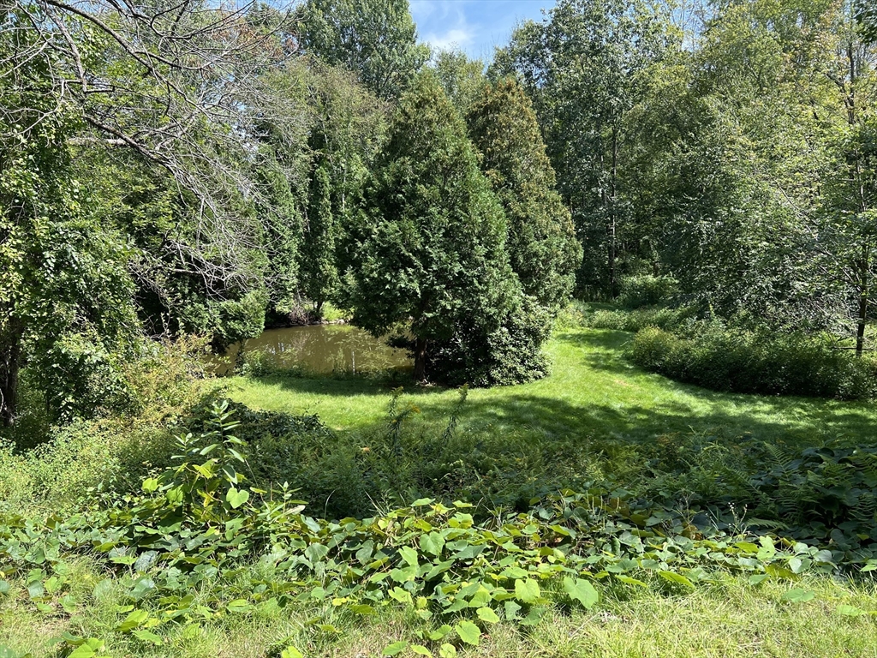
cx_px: 438
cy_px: 329
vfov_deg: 53.1
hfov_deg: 67.3
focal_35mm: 26
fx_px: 659
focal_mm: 5.7
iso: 50
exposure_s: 1/797
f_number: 1.5
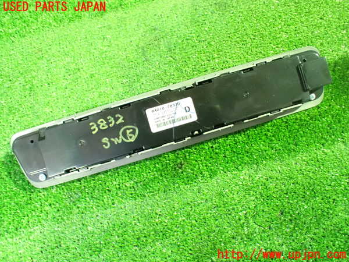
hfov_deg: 60.0
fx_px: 302
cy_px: 131
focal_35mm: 30
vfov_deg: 46.8
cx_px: 174
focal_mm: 5.4
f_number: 2.3
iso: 1600
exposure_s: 1/30
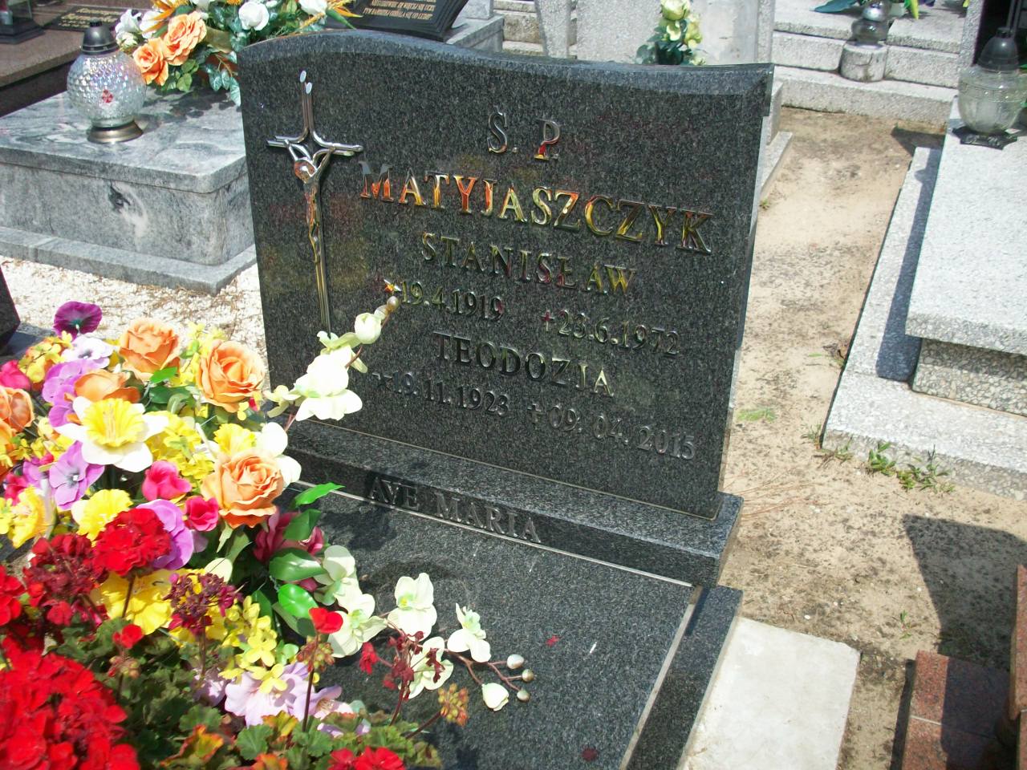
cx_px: 514
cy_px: 385
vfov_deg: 38.7
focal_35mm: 37
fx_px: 1098
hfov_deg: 50.1
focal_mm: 6.2
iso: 80
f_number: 5.6
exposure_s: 1/382
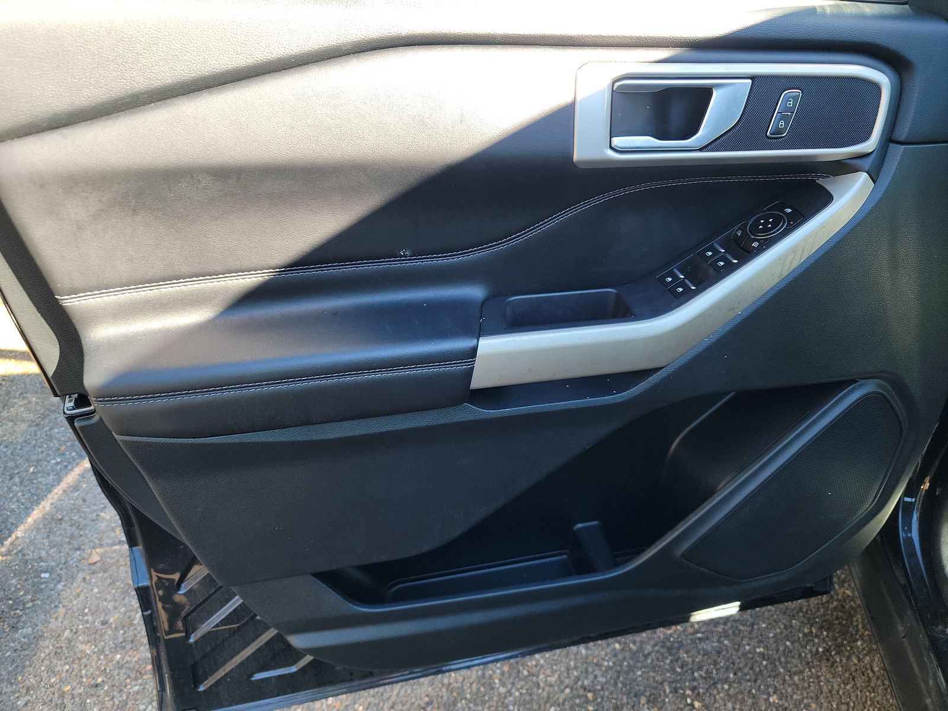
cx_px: 474
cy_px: 356
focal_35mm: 24
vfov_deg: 56.8
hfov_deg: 71.6
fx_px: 657
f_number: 1.8
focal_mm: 6.7
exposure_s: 1/59
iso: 67
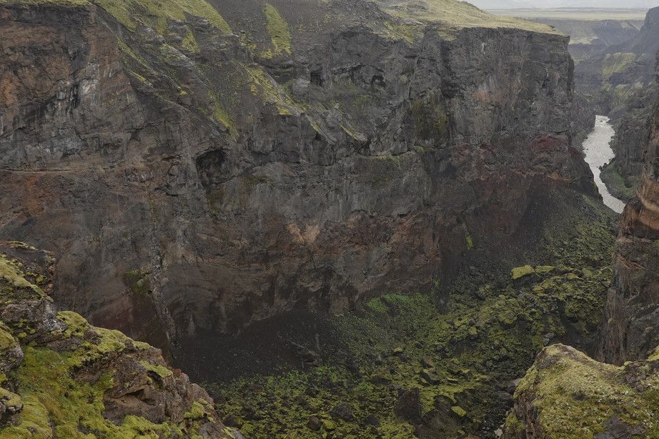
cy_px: 253
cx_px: 475
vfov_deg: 33.3
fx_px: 732
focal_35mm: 40
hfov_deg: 47.1
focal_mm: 9
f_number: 4
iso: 250
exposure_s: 1/400
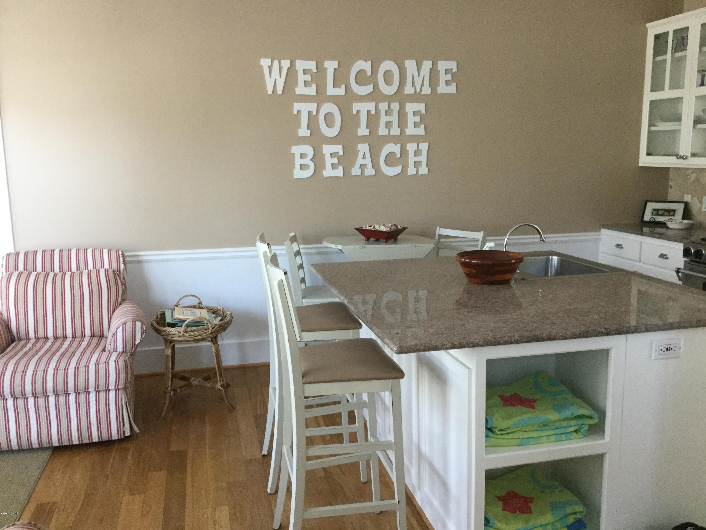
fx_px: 632
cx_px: 353
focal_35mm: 31
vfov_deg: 45.4
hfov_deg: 58.4
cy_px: 265
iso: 125
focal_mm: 3.3
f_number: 2.4
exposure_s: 1/30
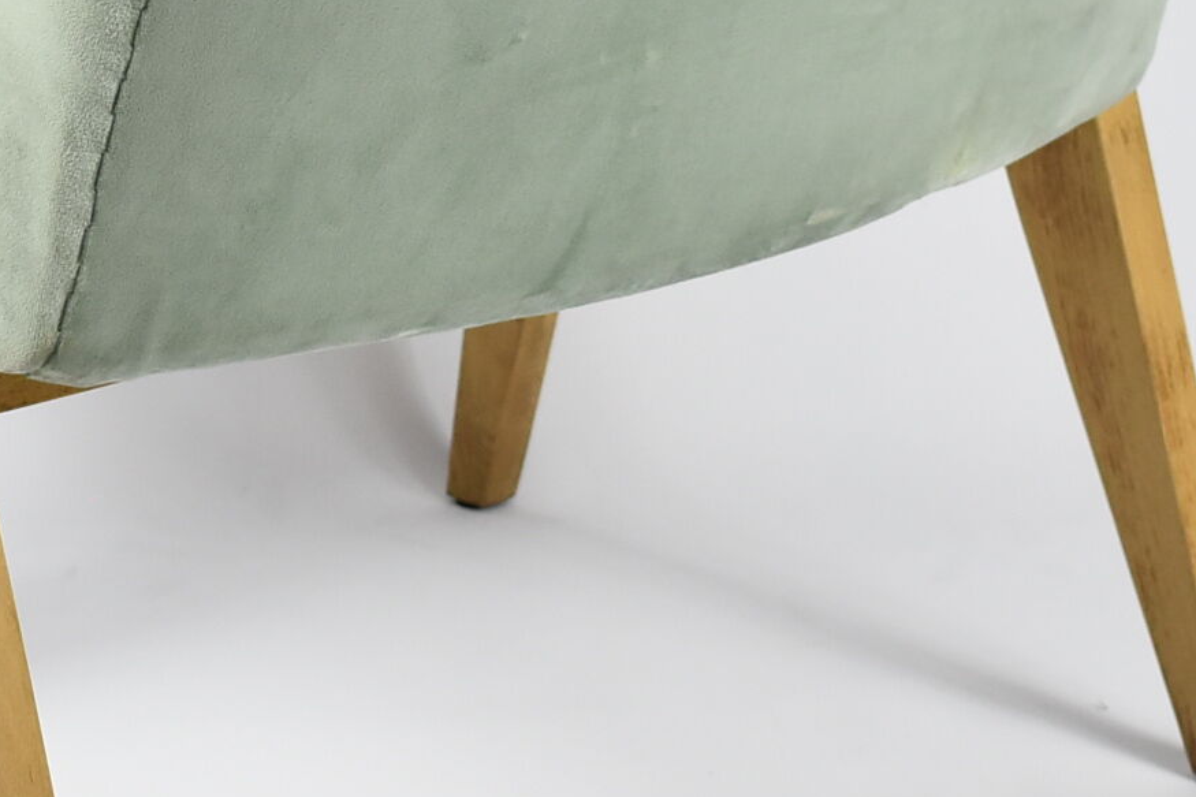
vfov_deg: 8.9
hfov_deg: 13.3
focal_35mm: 154
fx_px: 5115
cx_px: 224
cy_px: 38
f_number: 4.5
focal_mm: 30
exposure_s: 1/125
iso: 800
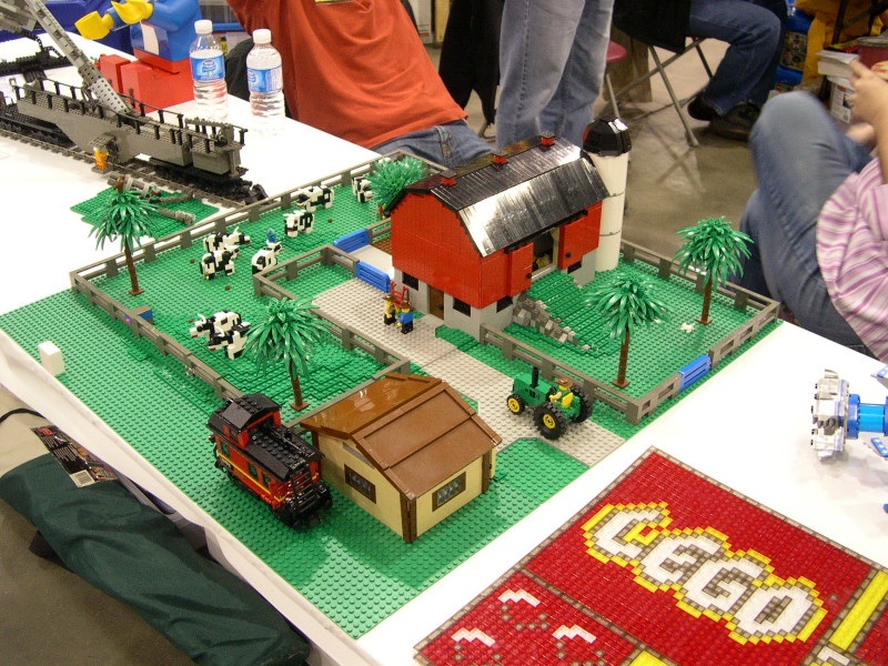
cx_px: 444
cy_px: 333
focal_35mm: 38
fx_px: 975
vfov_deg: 37.7
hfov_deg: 49.0
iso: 400
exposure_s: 1/13.2
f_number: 2.8
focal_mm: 8
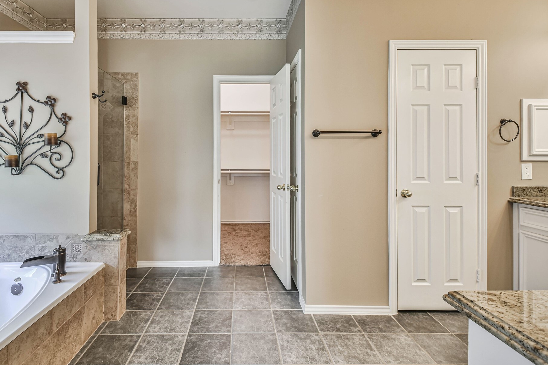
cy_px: 157
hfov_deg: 89.6
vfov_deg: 67.1
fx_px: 274
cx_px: 241
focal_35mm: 18
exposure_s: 1/10
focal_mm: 10
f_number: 8
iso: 400
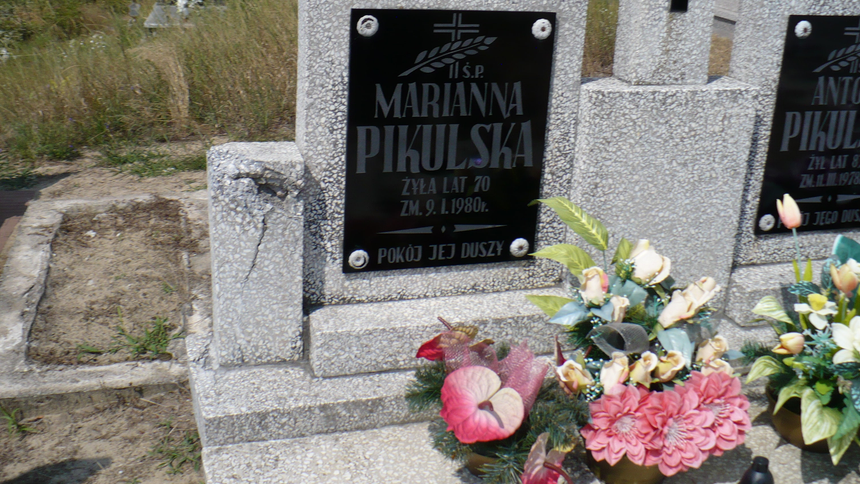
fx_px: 935
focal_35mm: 41
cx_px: 429
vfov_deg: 28.9
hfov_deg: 49.4
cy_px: 179
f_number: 8
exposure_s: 1/320
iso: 100
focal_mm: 6.1
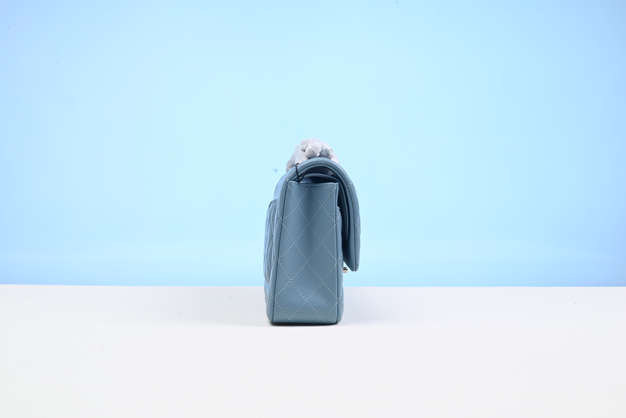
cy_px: 209
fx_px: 696
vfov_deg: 33.4
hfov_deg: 48.4
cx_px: 313
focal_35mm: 40
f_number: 16
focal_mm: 40
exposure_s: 1/2
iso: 100
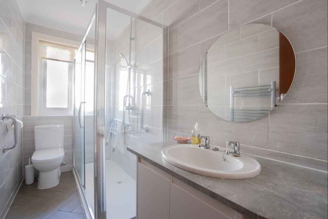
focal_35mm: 16
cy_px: 110
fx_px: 146
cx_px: 164
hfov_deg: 96.7
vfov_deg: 73.8
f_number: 11
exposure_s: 1/10
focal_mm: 16
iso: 400
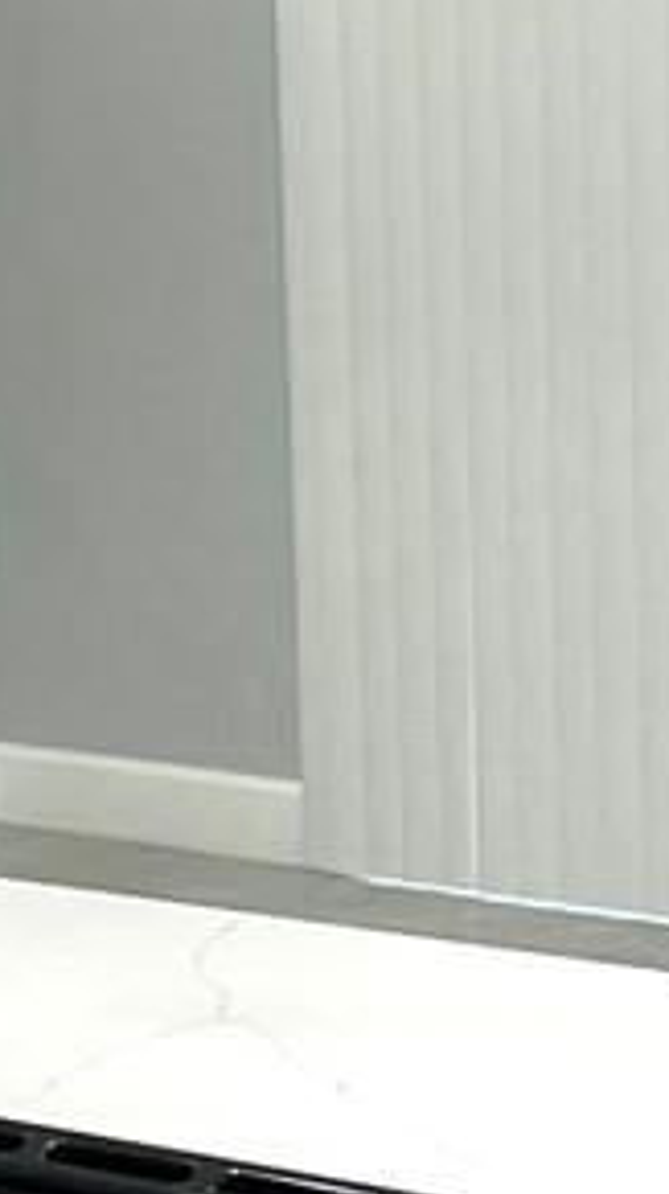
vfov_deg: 13.8
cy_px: 513
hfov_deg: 7.7
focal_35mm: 156
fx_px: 4935
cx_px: 501
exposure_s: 1/120
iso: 40
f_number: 1.6
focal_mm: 4.2
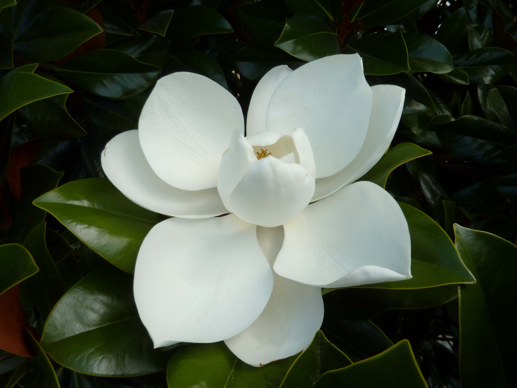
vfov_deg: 54.9
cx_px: 258
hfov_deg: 69.4
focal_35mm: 25
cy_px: 194
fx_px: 373
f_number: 3.3
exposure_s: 1/500
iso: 80
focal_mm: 4.1
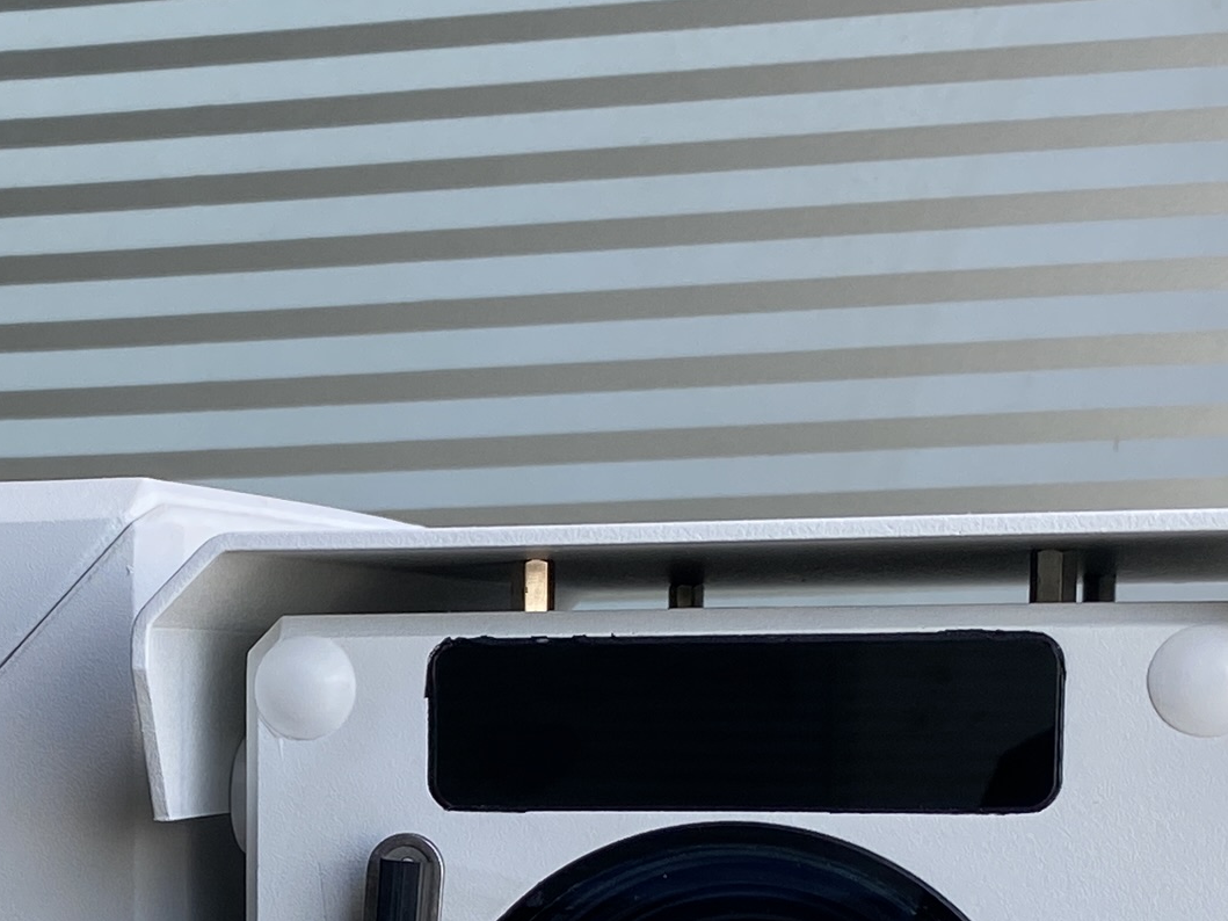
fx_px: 3512
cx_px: 43
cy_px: 1102
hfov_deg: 19.3
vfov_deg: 14.5
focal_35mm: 99
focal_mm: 4.25
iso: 32
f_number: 1.8
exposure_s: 1/192
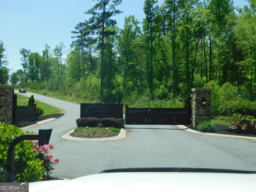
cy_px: 96
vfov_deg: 36.0
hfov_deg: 46.8
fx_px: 296
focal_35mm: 40
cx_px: 128
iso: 125
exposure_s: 1/800
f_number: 3.6
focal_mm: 7.1
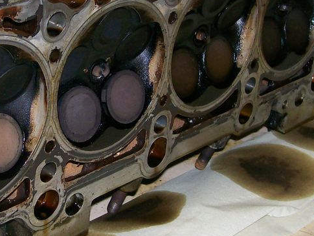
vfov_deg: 15.5
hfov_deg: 20.4
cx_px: 63
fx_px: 862
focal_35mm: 95
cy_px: 88
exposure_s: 1/64
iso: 80
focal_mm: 6
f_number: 2.7
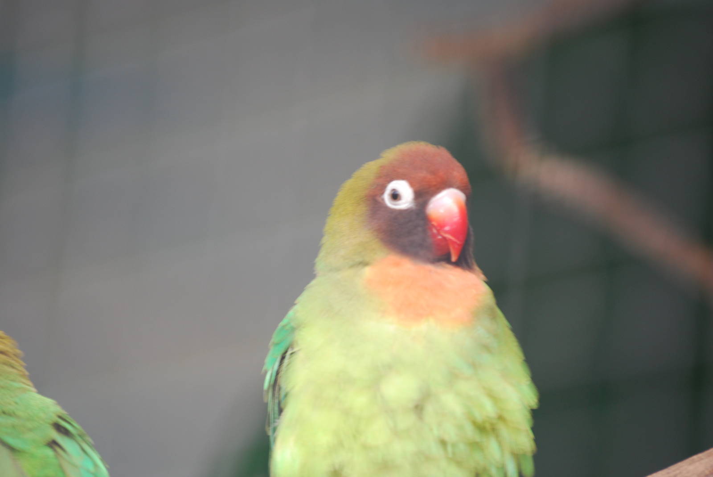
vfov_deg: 5.4
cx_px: 356
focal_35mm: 255
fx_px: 5056
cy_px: 238
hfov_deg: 8.1
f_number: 4.8
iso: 280
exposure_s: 1/125
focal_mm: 170
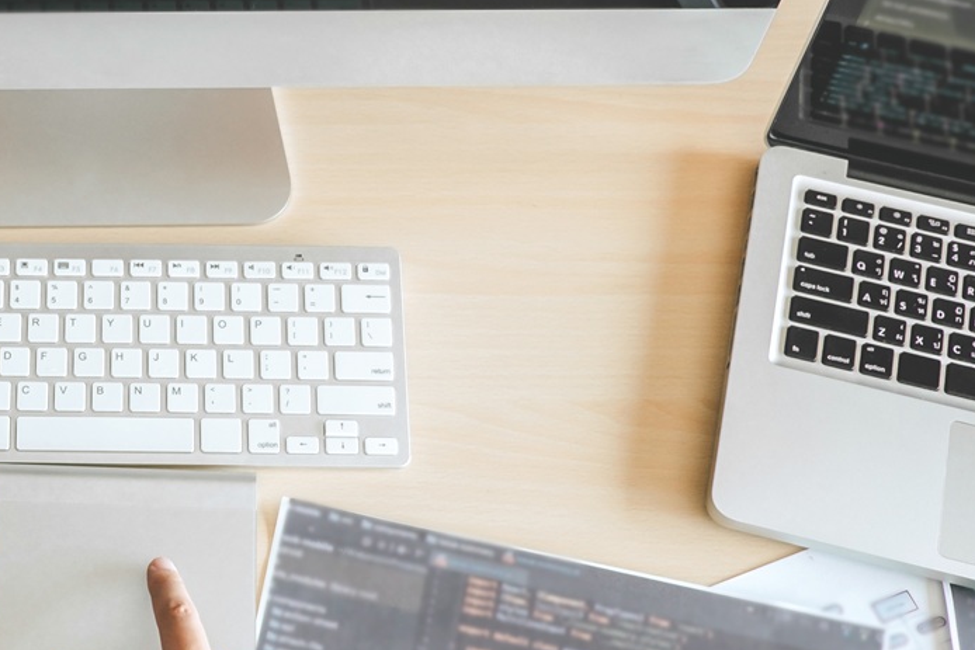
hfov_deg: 27.6
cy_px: 364
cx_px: 56
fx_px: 1896
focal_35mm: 70
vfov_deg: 19.5
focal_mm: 18
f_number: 2.8
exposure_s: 1/125
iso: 400
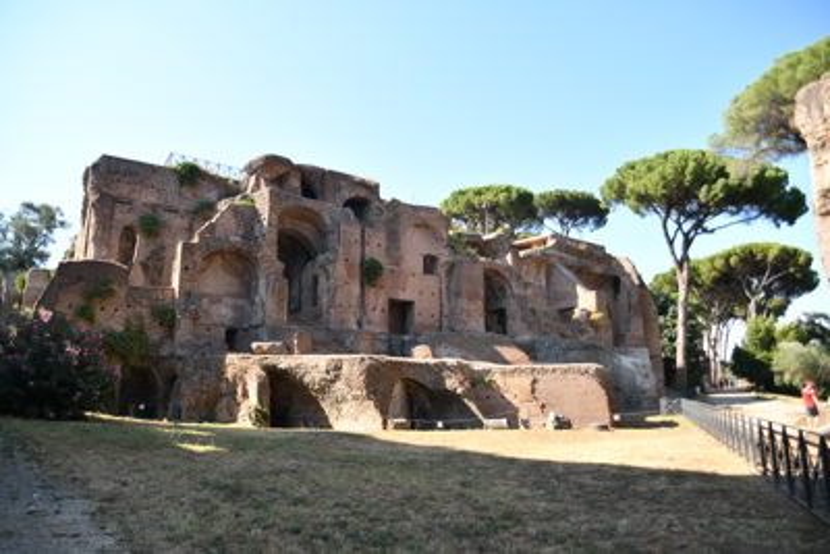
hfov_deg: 73.7
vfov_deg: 53.2
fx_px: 554
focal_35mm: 24
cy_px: 277
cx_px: 415
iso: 100
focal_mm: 16
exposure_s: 1/400
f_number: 3.5
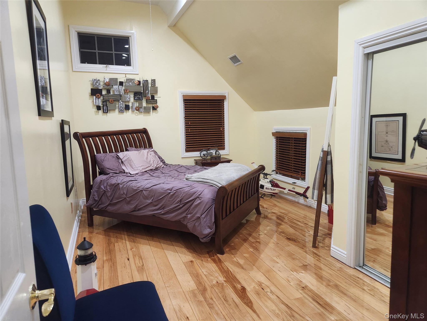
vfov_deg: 58.9
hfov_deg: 73.9
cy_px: 160
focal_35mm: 23
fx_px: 284
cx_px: 214
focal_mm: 5.4
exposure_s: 1/120
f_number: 1.8
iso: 500
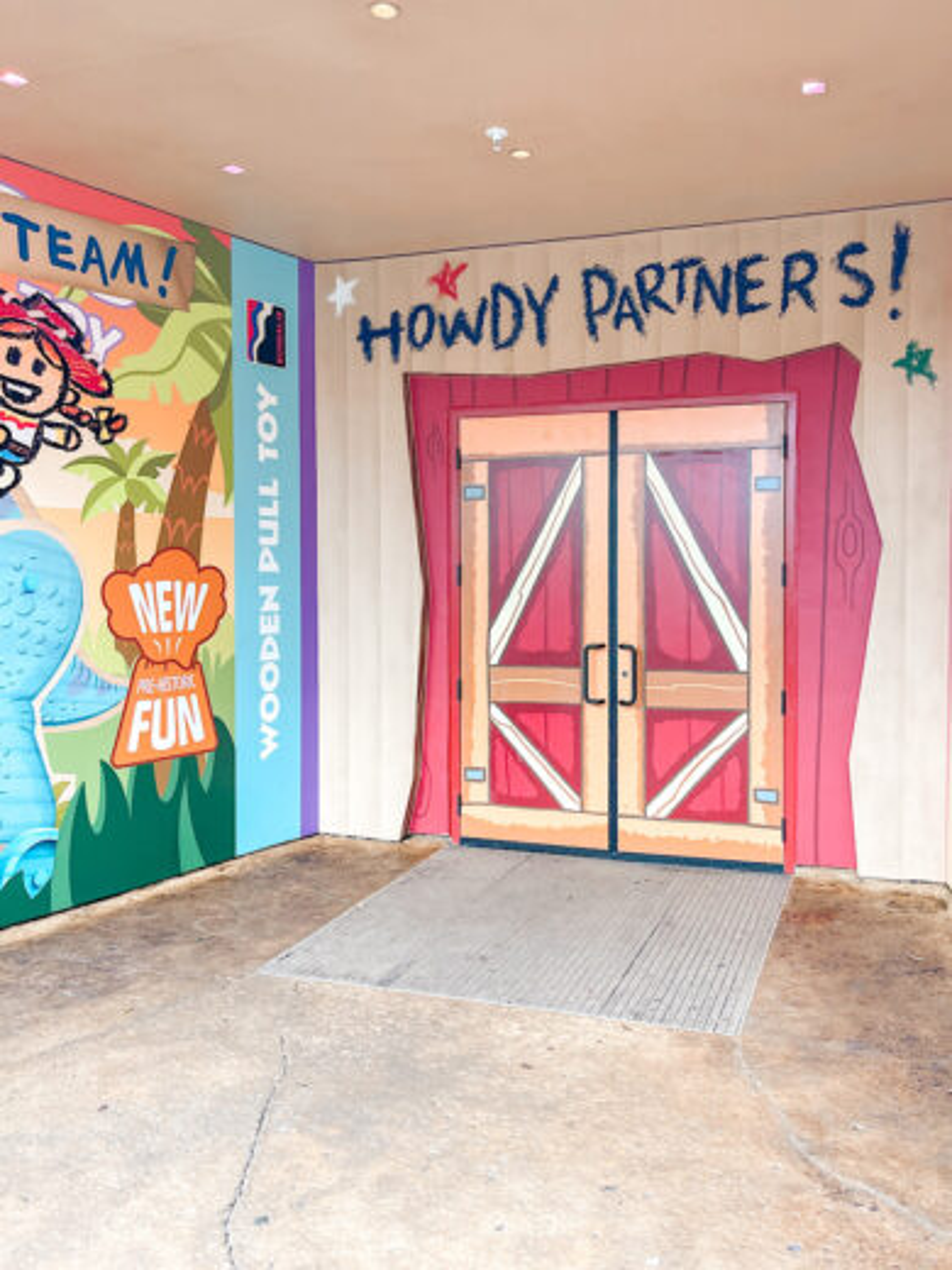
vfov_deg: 67.3
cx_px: 476
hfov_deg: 53.1
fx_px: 953
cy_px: 635
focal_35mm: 26
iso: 100
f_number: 1.6
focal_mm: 5.1
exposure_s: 1/120
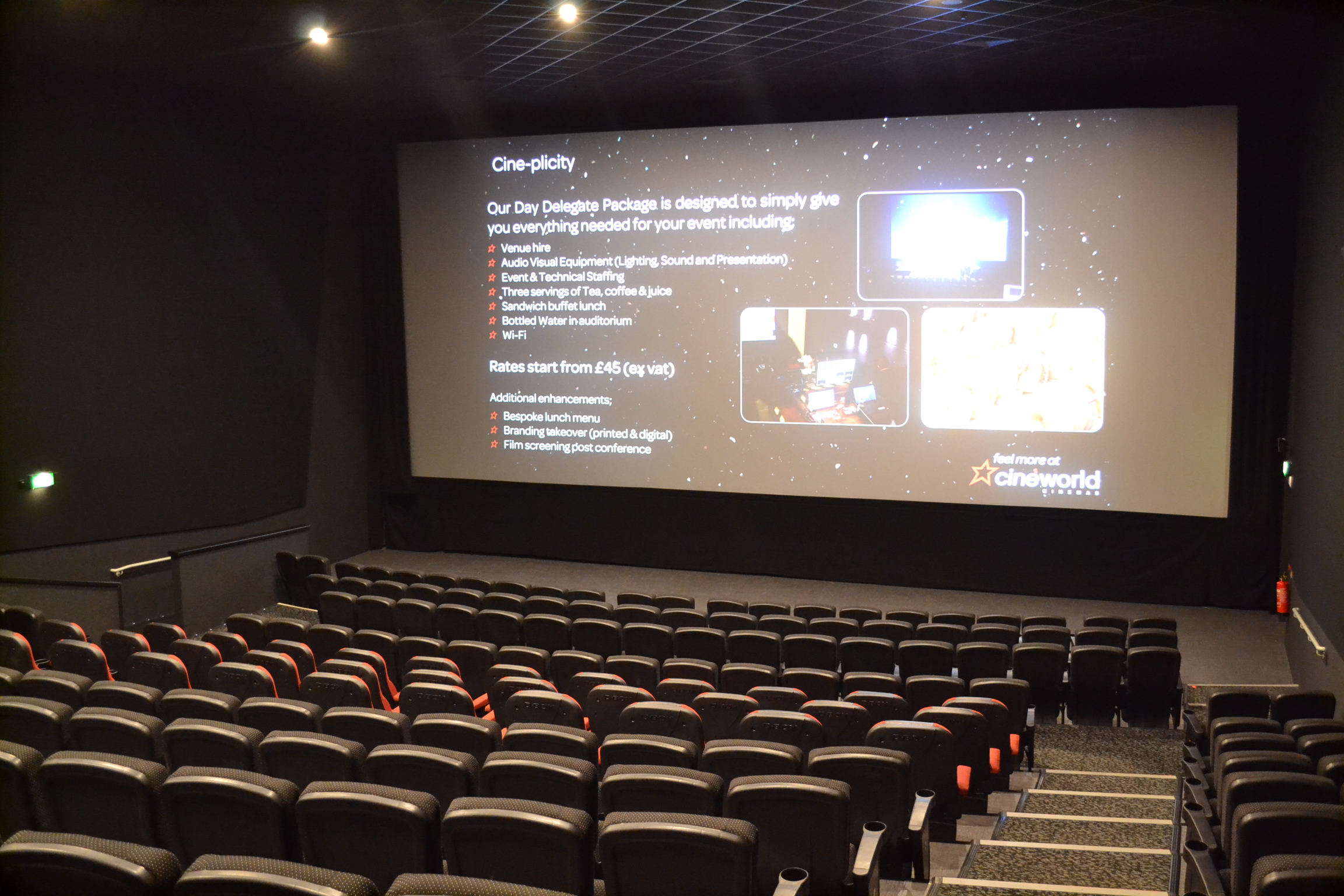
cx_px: 672
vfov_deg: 36.9
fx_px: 1344
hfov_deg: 53.1
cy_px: 448
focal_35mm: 36
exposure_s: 1/3
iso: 3200
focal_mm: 24
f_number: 4
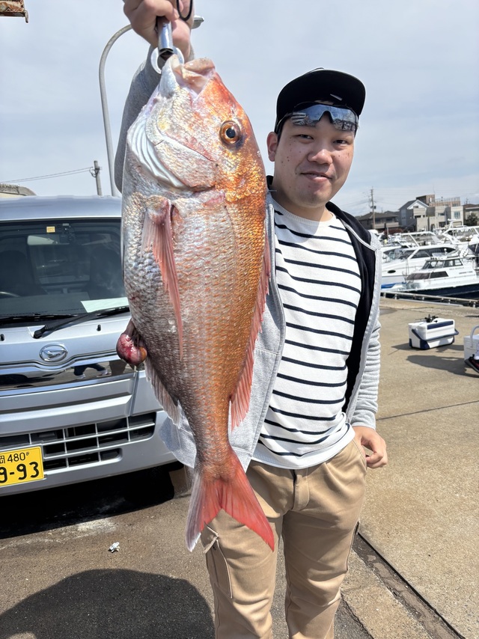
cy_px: 320
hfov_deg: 53.0
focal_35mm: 26
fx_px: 480
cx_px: 240
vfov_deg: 67.3
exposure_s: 1/3937
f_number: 1.6
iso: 50
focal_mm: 5.96
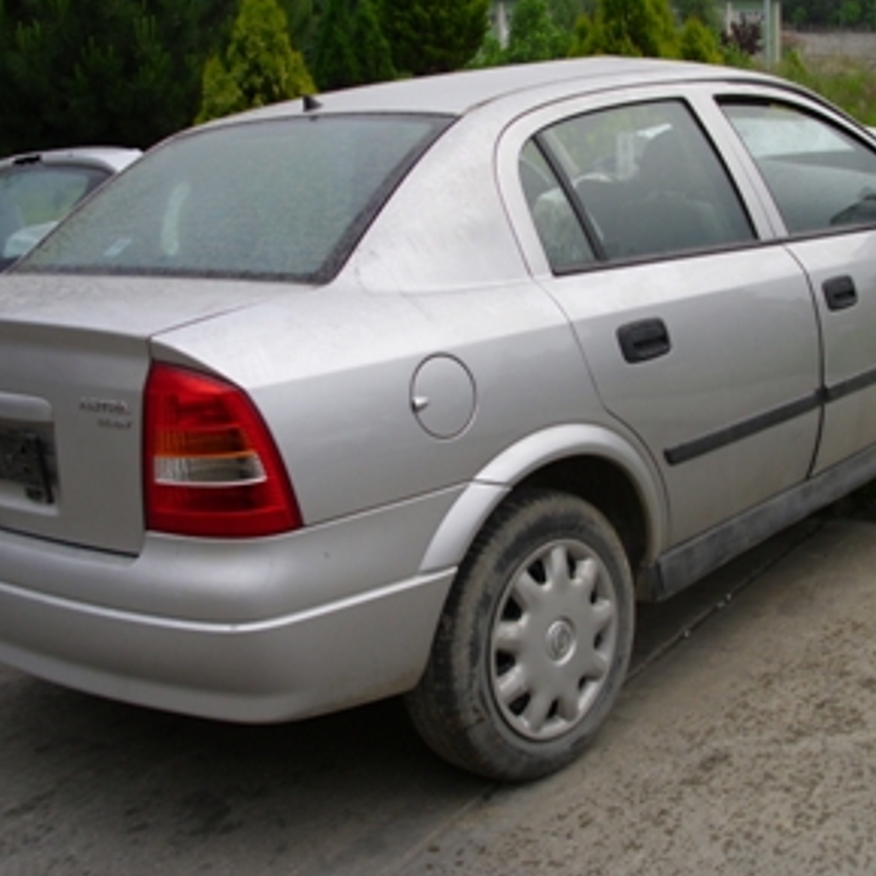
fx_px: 1374
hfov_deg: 34.7
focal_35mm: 48
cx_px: 637
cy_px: 379
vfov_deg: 35.3
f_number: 3
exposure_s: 1/98
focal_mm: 6.2
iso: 50
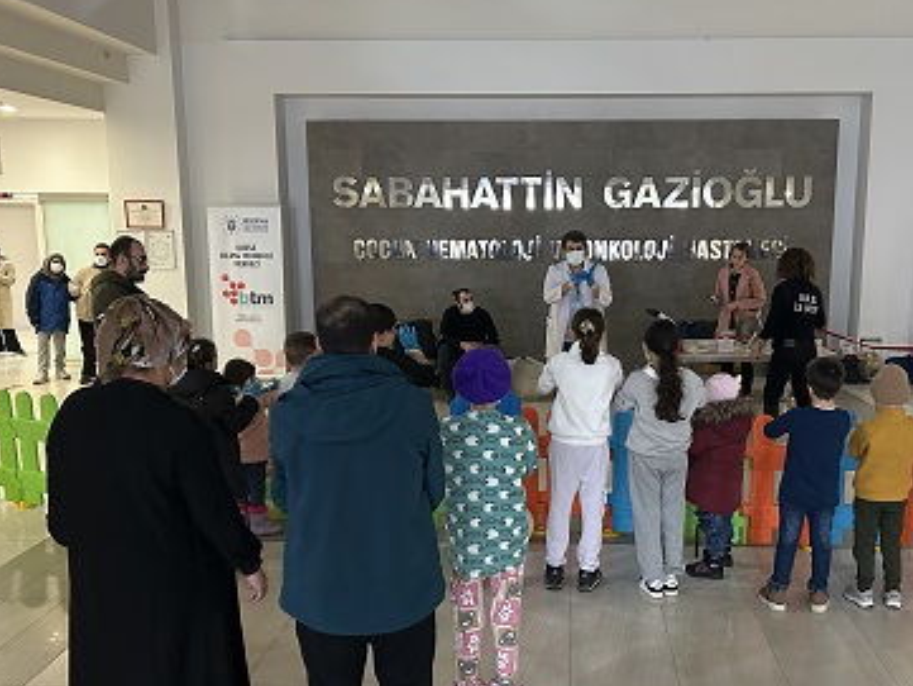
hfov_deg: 51.1
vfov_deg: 39.6
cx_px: 536
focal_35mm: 36
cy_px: 378
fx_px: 950
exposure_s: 1/50
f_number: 1.5
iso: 500
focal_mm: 5.7
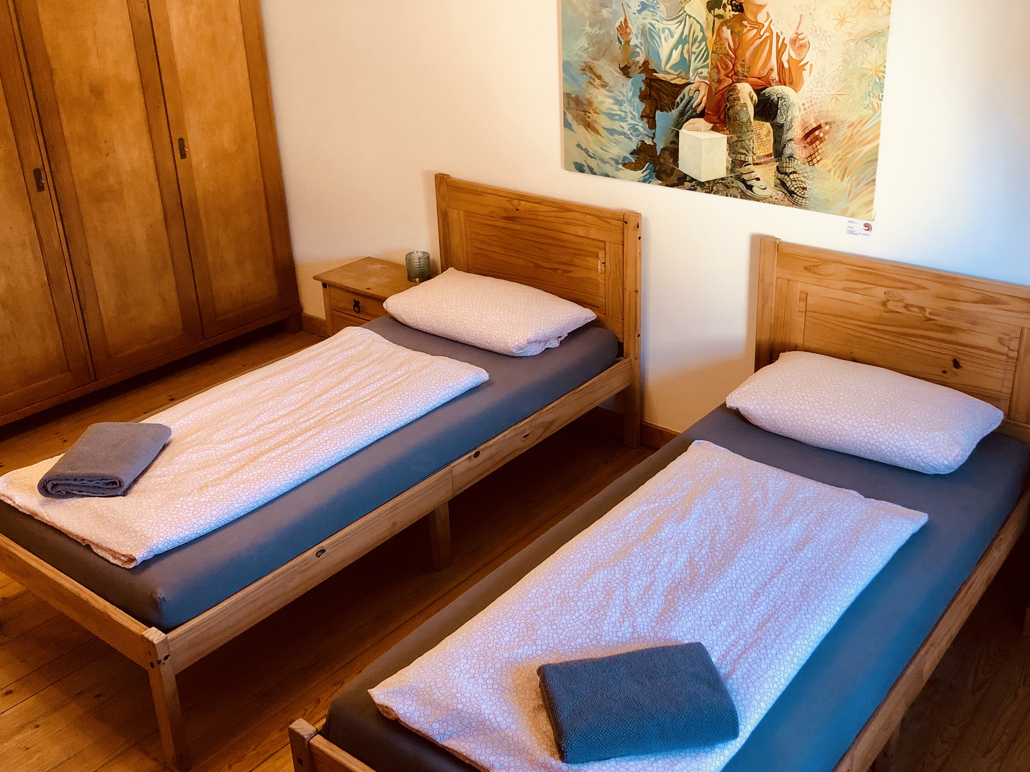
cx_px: 586
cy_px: 354
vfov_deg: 40.7
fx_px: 1041
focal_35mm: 35
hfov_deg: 52.5
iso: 80
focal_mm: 4
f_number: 1.8
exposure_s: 1/17
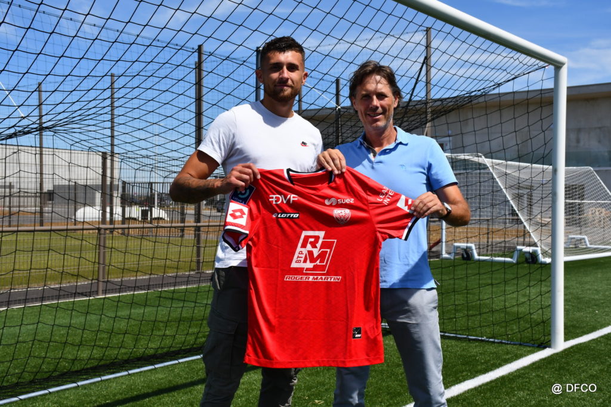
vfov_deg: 29.9
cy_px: 204
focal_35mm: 45
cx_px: 306
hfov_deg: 43.6
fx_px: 764
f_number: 8
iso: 400
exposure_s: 1/2000
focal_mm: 30
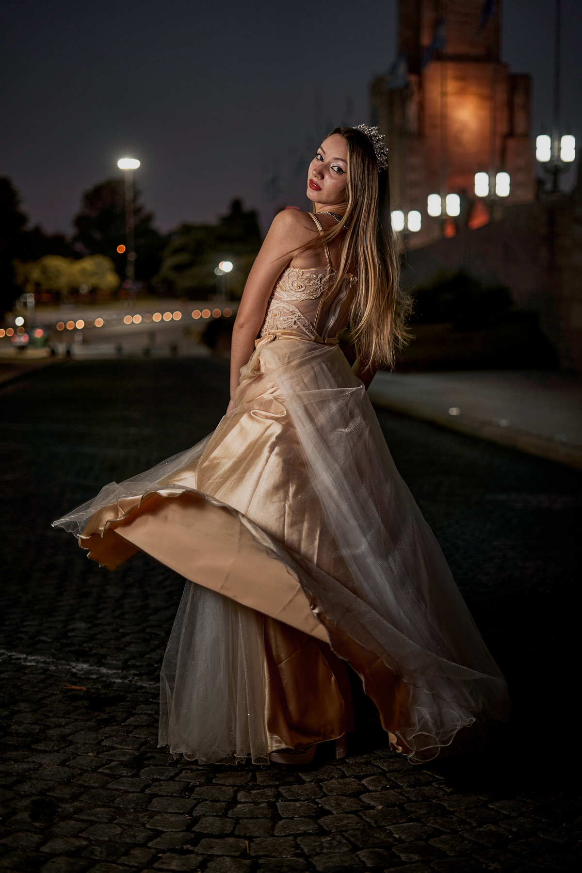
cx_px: 291
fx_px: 1212
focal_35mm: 50
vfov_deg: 39.6
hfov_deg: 27.0
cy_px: 436
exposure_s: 1/80
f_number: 2
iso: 160
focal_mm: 50
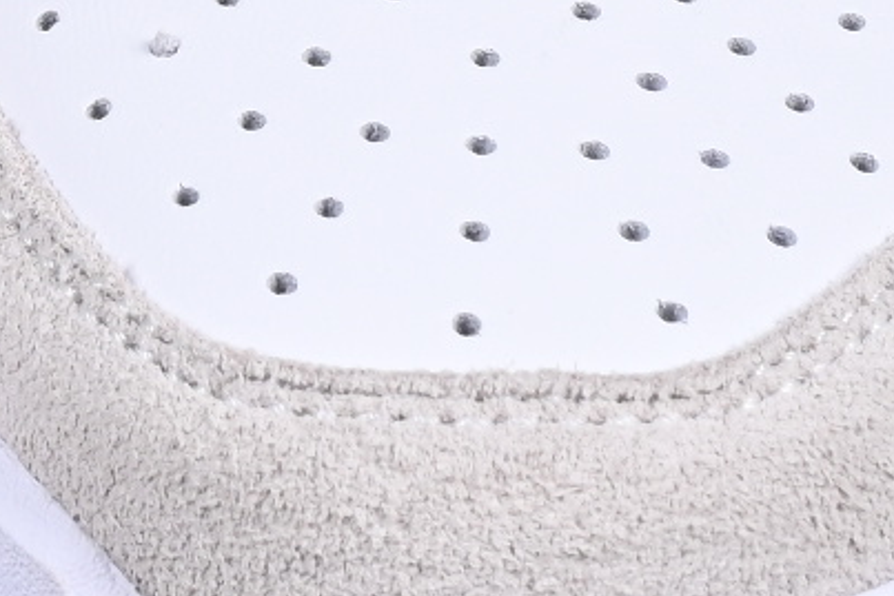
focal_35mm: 518
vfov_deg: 2.7
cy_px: -270
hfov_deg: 4.0
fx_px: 12868
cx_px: -335
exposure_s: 1/80
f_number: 8
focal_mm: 50
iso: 160
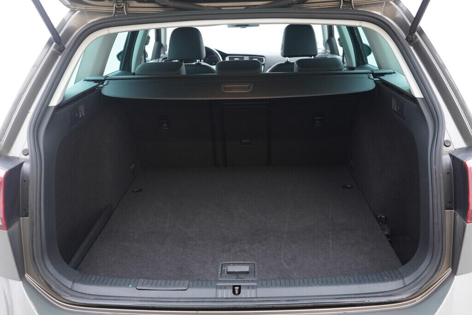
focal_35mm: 36
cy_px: 158
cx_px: 236
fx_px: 472
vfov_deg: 36.9
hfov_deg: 53.1
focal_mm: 24
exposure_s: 1/40
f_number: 2.8
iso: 400
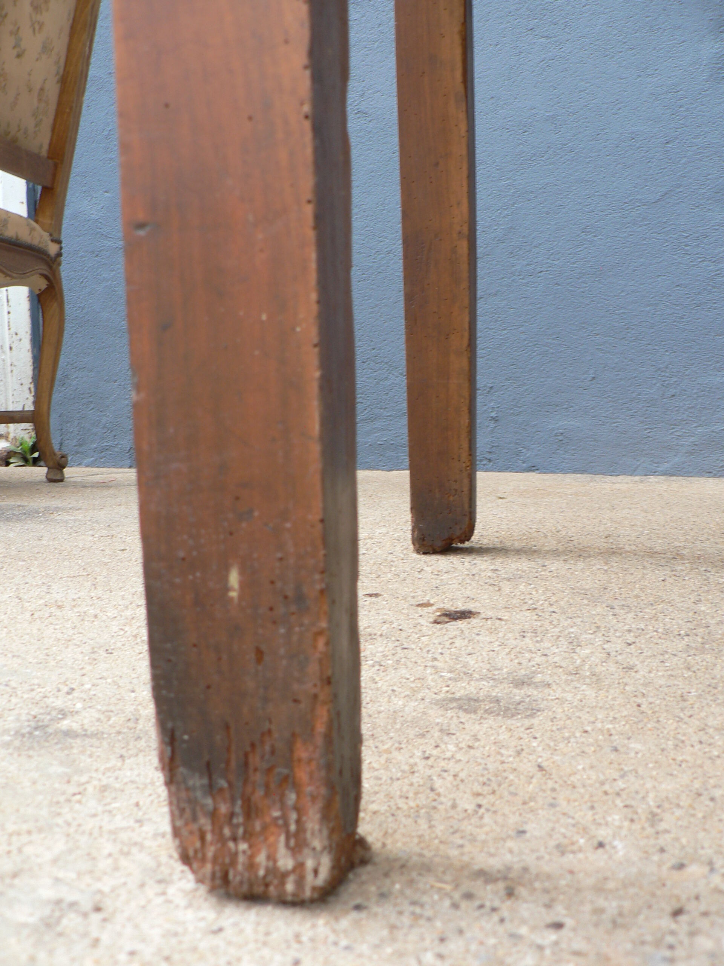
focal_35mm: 36
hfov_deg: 39.7
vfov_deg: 51.4
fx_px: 1004
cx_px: 362
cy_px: 483
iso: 80
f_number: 2.8
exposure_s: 1/100
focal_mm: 6
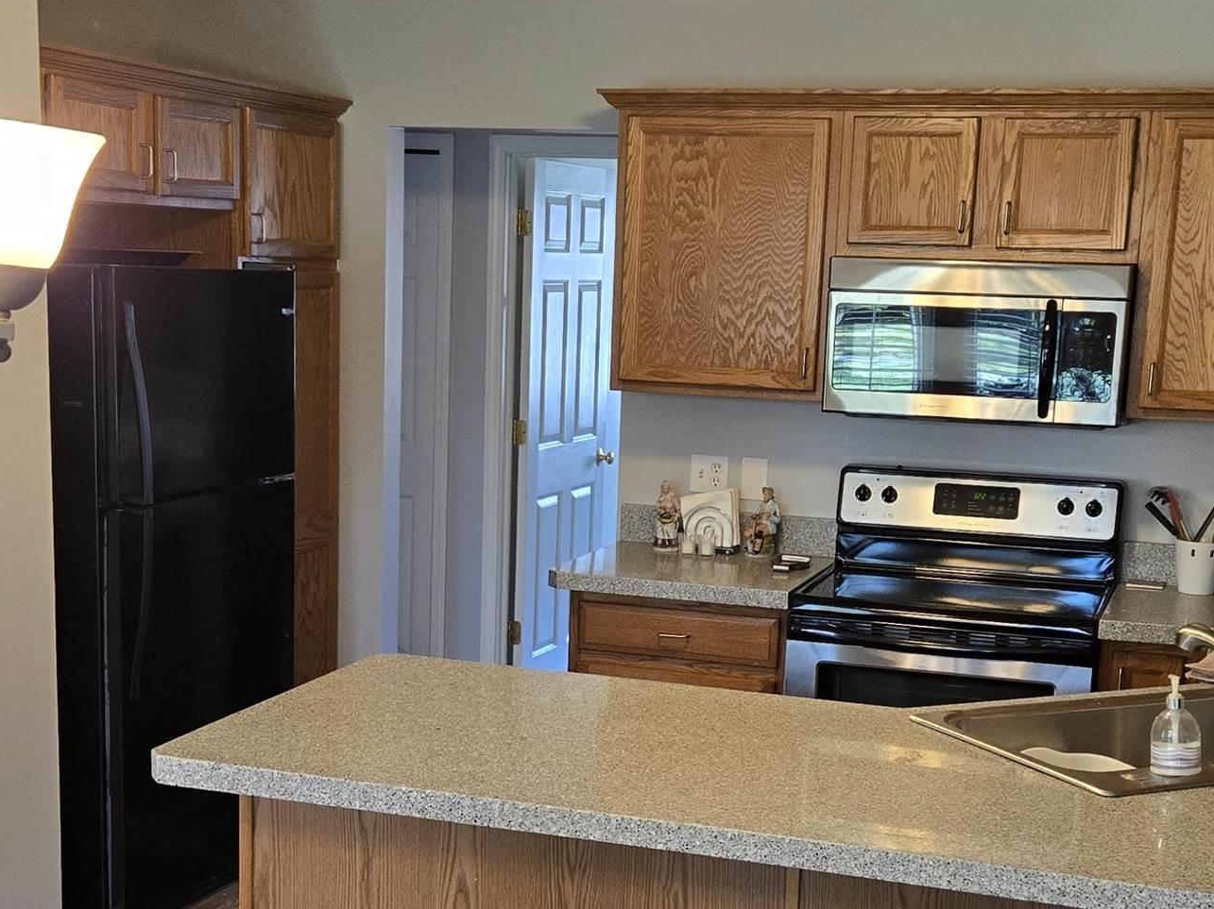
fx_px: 1928
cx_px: 639
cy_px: 622
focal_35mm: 55
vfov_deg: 26.4
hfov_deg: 34.9
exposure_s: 1/120
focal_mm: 5.4
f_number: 1.8
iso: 250
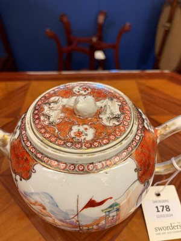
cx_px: 90
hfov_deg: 54.9
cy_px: 120
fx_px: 174
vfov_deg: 69.4
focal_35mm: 25
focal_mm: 5.1
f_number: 1.6
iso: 200
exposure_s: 1/50
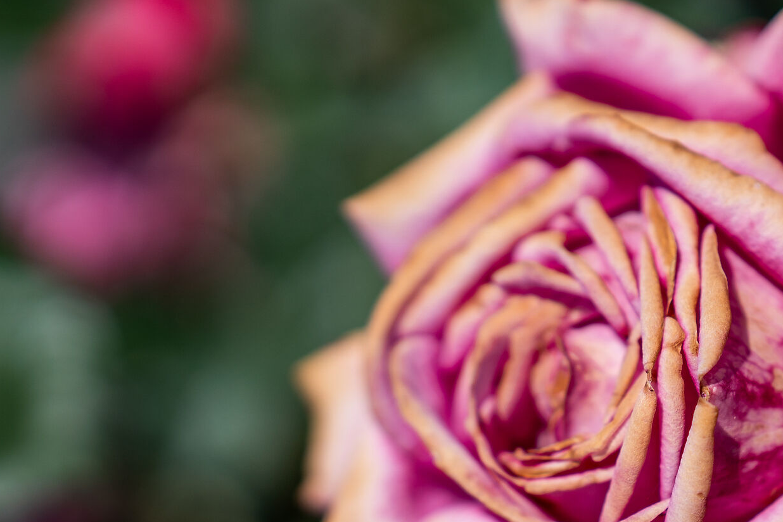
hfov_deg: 19.8
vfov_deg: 13.4
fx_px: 2218
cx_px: 640
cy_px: 364
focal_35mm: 102
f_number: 2.8
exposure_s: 1/3200
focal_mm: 35
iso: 100
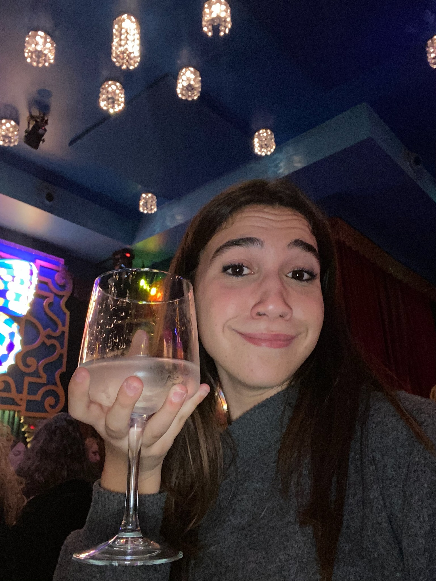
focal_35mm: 30
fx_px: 504
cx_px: 218
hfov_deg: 46.8
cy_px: 290
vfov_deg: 60.0
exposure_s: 1/18
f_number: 2.2
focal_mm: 2.71
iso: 320
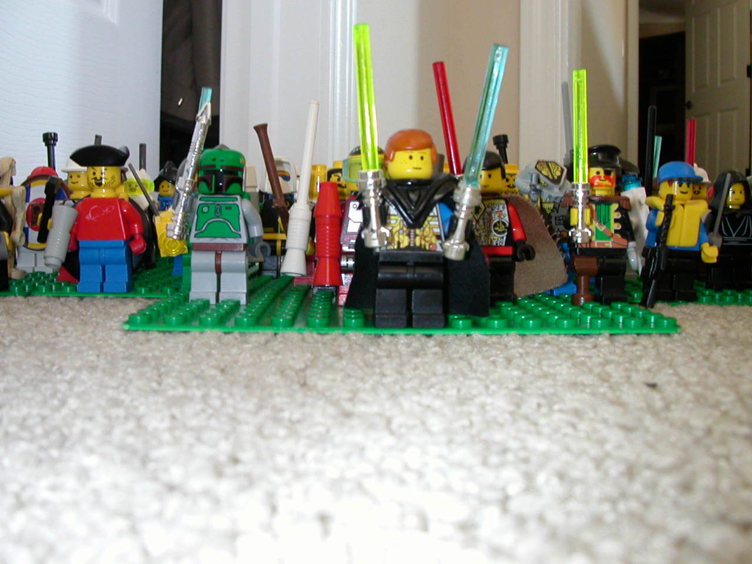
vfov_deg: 38.7
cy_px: 282
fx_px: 804
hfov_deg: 50.1
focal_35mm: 37
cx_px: 376
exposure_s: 1/11.2
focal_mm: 5.6
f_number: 4.5
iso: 200
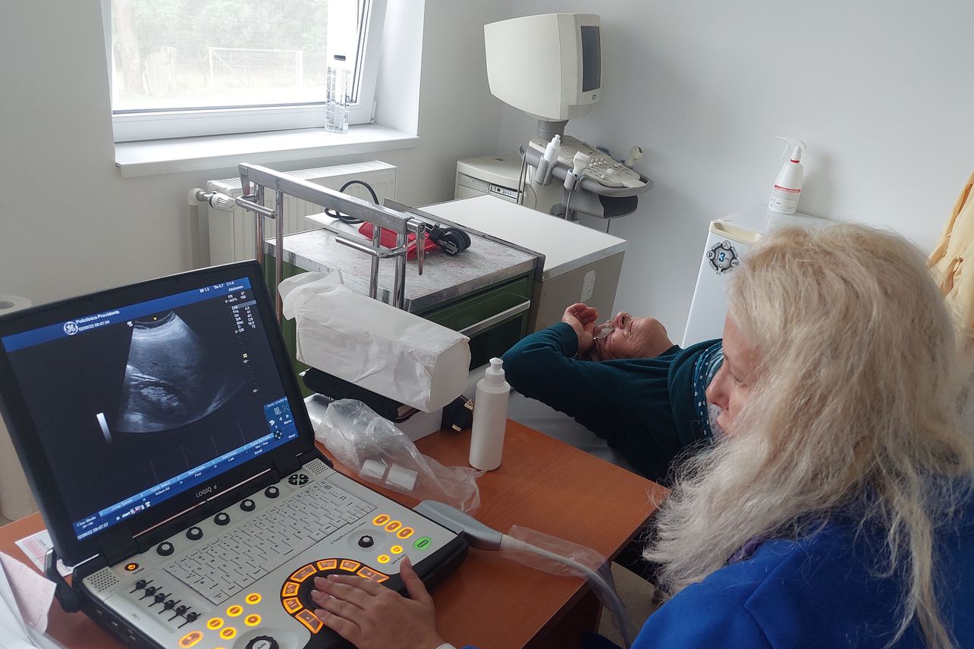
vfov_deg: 46.3
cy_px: 358
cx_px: 534
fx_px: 757
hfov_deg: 65.3
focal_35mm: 28
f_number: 1.8
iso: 250
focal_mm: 5.23
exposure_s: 1/50
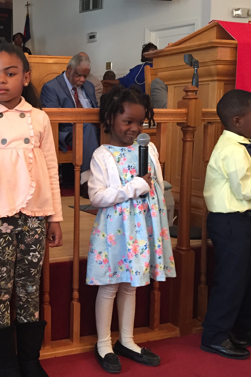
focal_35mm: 47
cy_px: 190
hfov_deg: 27.0
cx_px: -3
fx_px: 492
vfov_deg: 41.9
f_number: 2.2
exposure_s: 1/30
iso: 160
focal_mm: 4.15
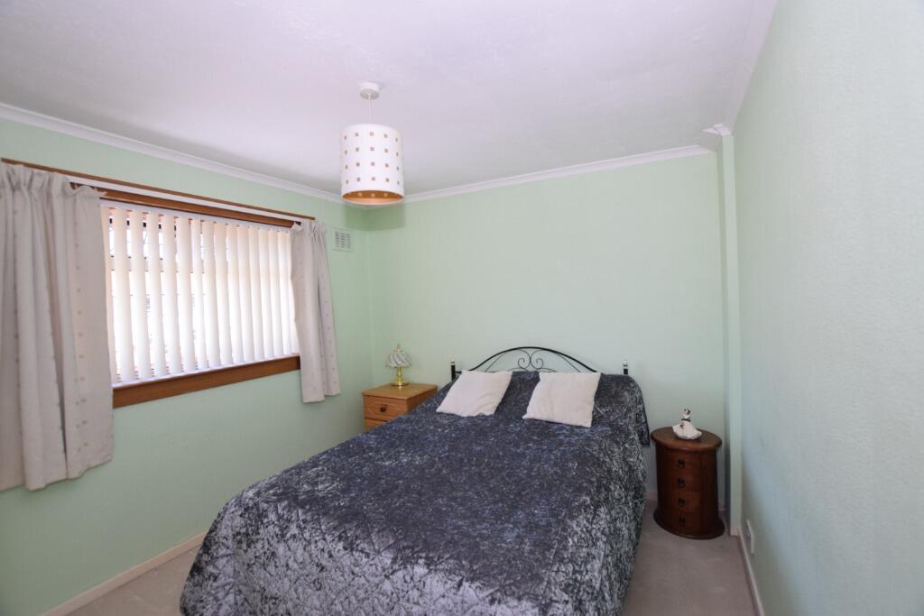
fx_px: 385
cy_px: 308
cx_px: 462
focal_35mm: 15
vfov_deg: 77.3
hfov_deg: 100.4
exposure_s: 1/100
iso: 400
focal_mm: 10
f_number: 5
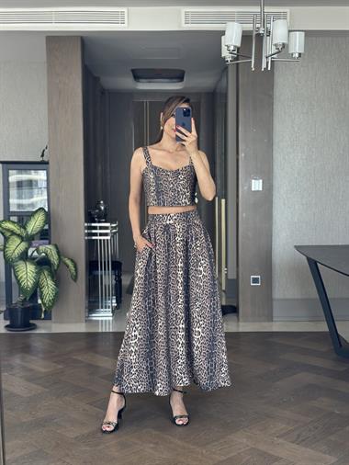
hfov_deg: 30.3
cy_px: 232
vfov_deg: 39.6
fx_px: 645
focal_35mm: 48
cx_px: 174
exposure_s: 1/121
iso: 125
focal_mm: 6.86
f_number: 1.78
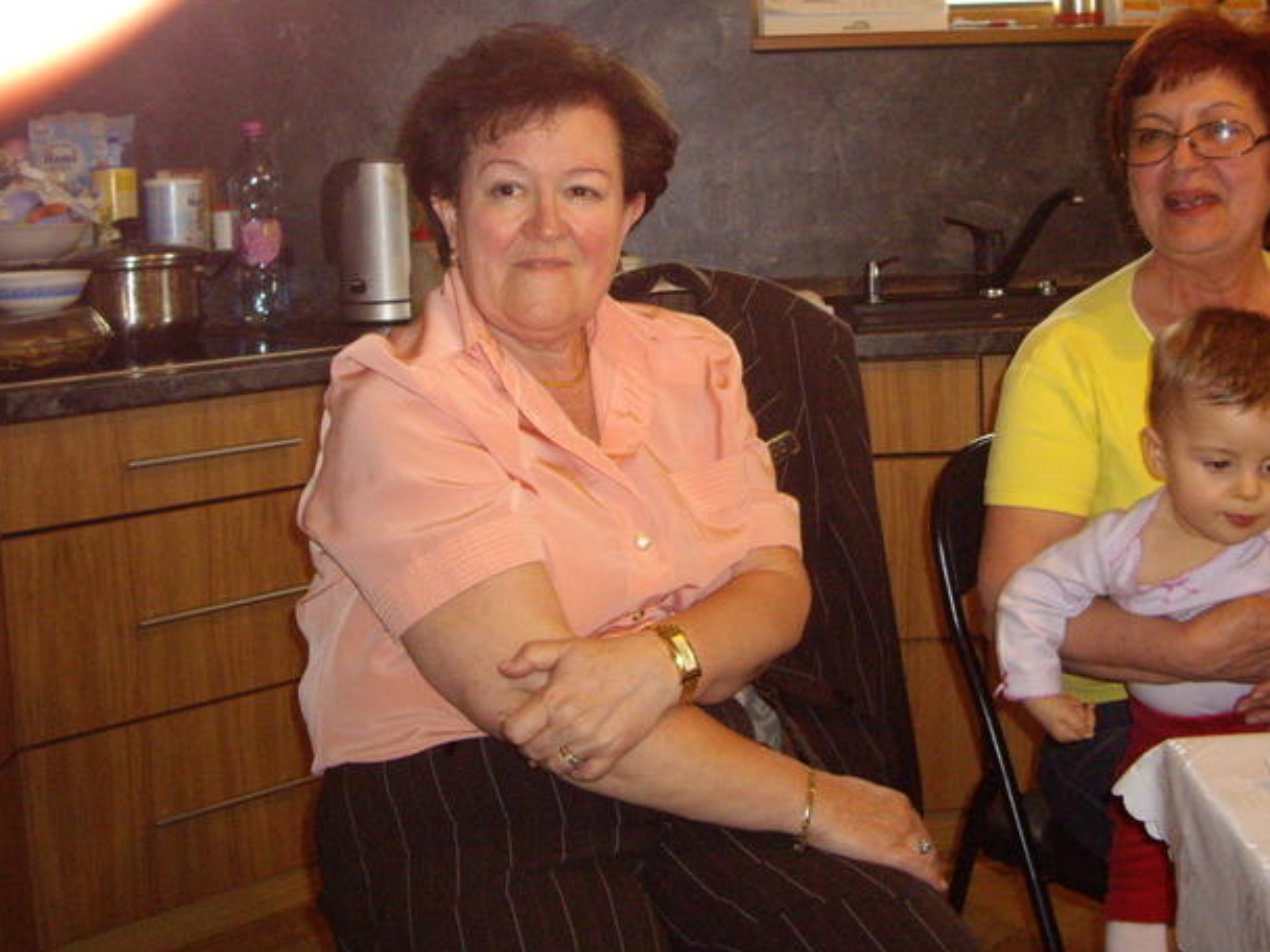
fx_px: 1834
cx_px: 758
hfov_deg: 38.0
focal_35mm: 50
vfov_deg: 29.0
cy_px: 349
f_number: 2.8
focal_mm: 7.9
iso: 400
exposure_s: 1/40
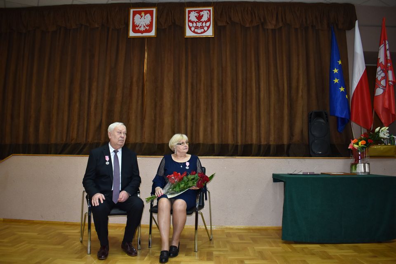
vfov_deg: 47.9
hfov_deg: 67.4
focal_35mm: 27
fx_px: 297
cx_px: 198
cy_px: 132
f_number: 3.5
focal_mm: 18
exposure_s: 1/125
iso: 1250
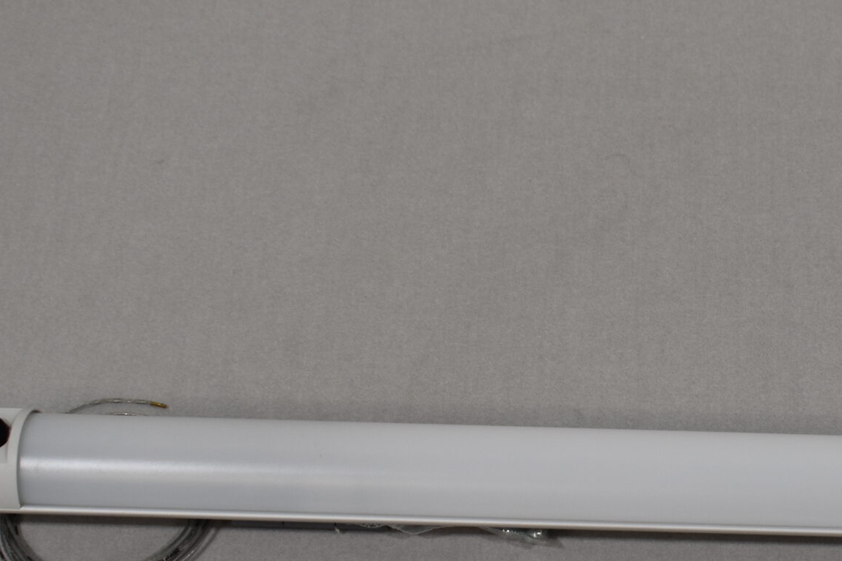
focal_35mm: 87
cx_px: 678
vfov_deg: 15.6
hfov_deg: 23.0
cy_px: 451
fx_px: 2034
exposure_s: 1/125
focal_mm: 26
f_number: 5.6
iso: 280
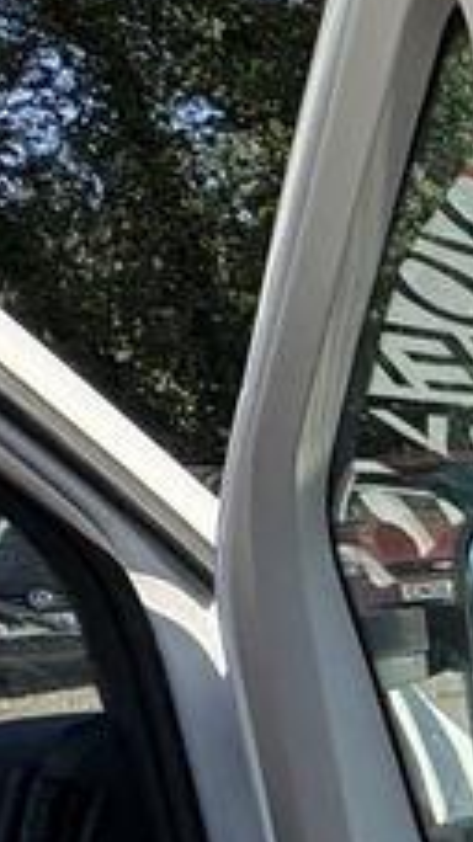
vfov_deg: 33.0
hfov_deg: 13.3
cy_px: 768
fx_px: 1340
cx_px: 1205
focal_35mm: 60
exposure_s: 1/1277
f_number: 2.2
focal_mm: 2.22
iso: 50
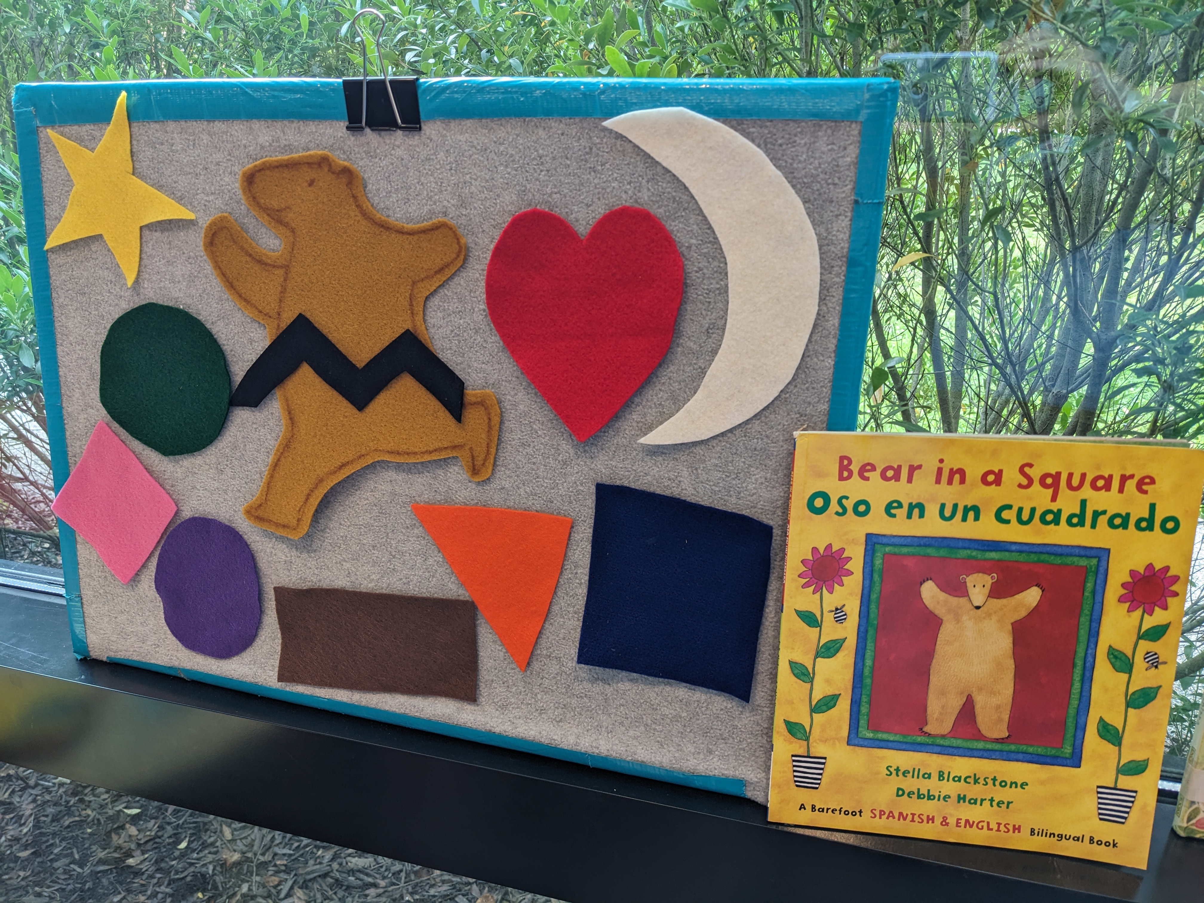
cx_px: 602
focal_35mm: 27
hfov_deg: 65.3
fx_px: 939
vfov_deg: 51.4
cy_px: 452
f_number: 1.73
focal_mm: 4.38
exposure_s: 1/60
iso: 41
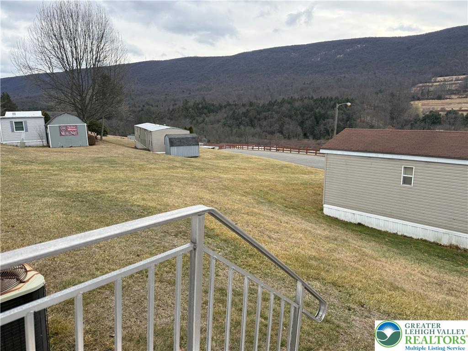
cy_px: 176
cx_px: 234
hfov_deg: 71.6
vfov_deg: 56.8
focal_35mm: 24
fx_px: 324
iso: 100
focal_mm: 6.76
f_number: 1.78
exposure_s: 1/1493
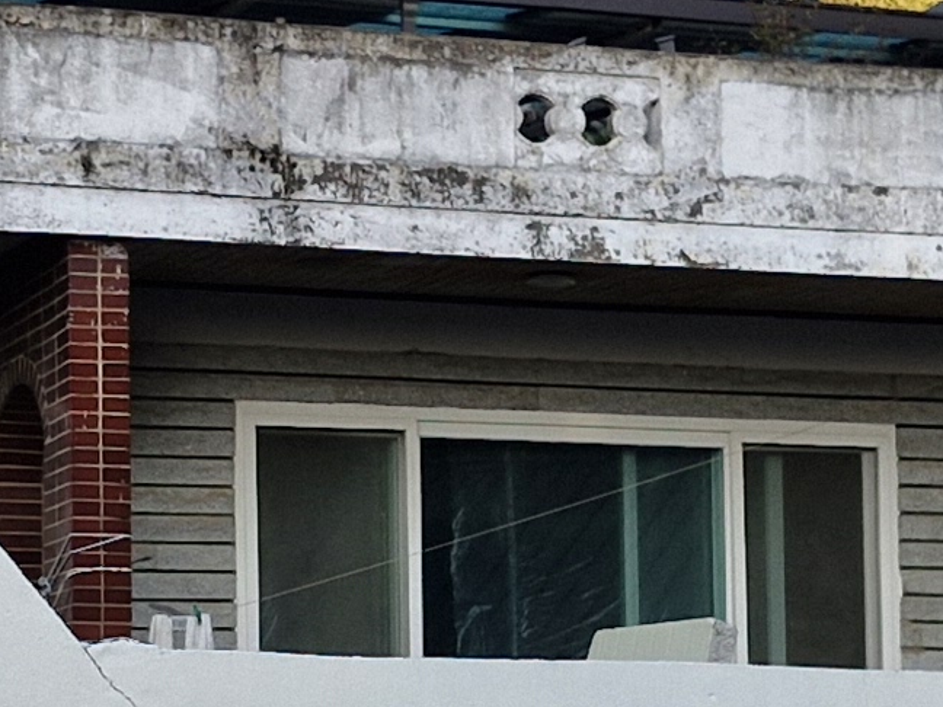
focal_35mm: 142
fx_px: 3868
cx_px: 413
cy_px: 707
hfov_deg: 13.9
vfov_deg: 10.4
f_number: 1.8
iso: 50
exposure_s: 1/558
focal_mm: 5.54
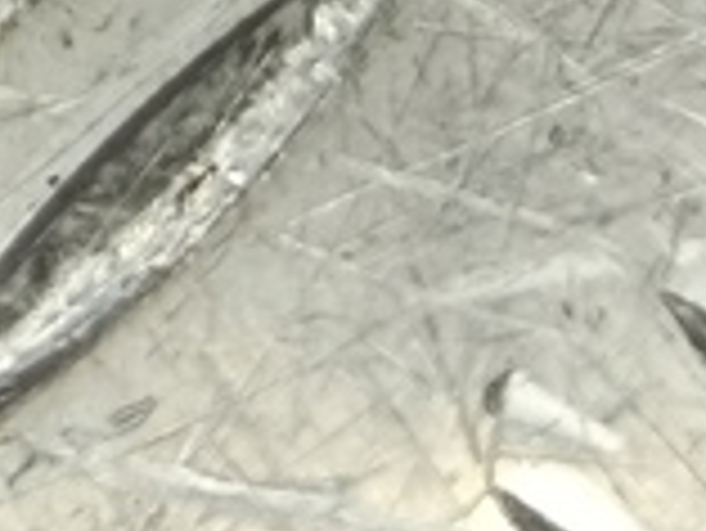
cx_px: -540
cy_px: -1080
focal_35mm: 150
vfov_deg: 8.3
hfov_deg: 12.1
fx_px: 3062
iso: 110
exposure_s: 1/50
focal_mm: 4.11
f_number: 1.6
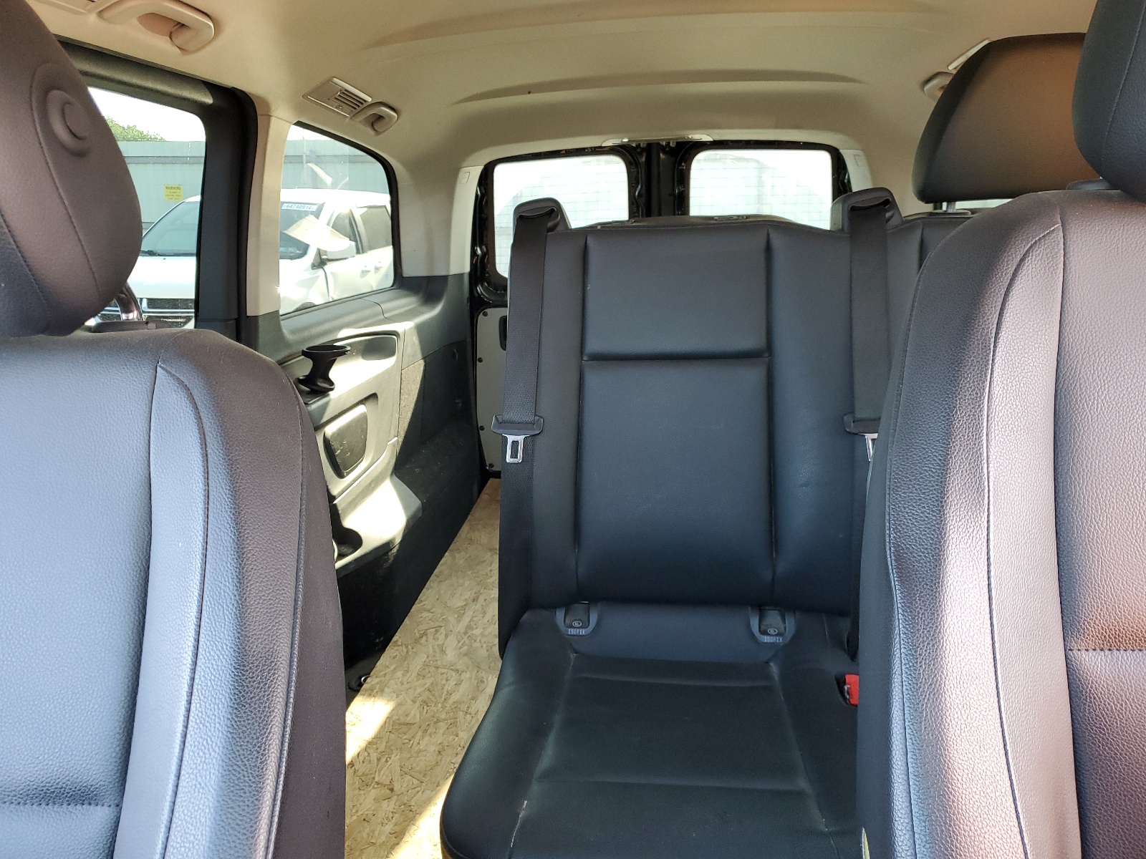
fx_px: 861
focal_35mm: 26
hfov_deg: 67.3
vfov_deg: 53.1
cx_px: 573
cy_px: 430
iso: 95
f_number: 1.5
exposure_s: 1/60.2
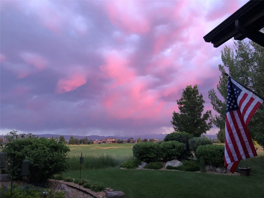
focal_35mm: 28
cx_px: 132
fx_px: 214
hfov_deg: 63.4
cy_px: 99
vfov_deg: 49.7
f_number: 1.8
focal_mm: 3.99
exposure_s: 1/15
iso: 80
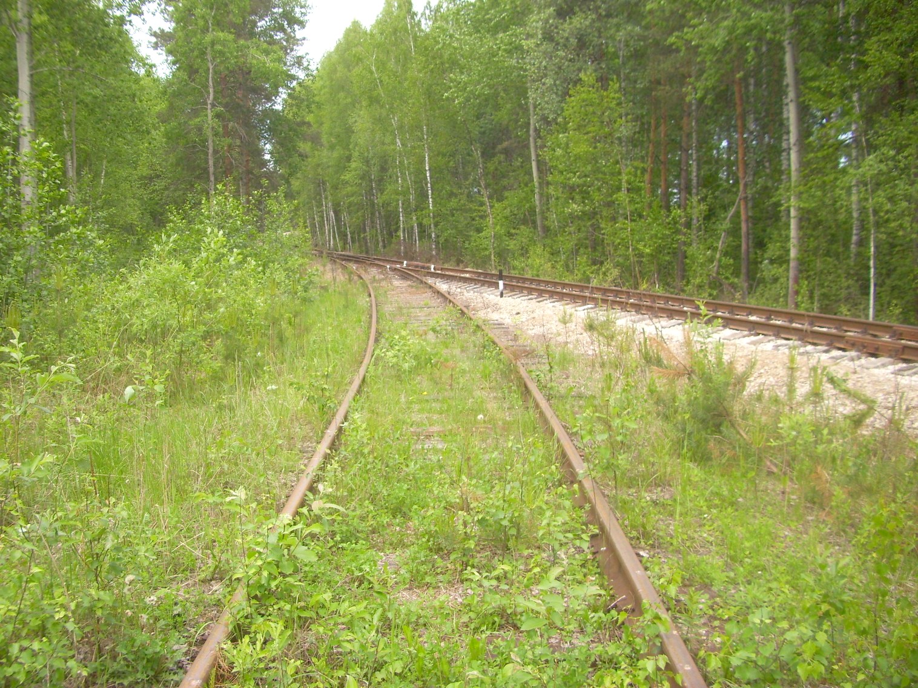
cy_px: 344
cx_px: 459
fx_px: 902
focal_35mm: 34
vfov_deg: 41.8
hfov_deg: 54.0
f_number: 2.9
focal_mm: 5.7
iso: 80
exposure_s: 1/250
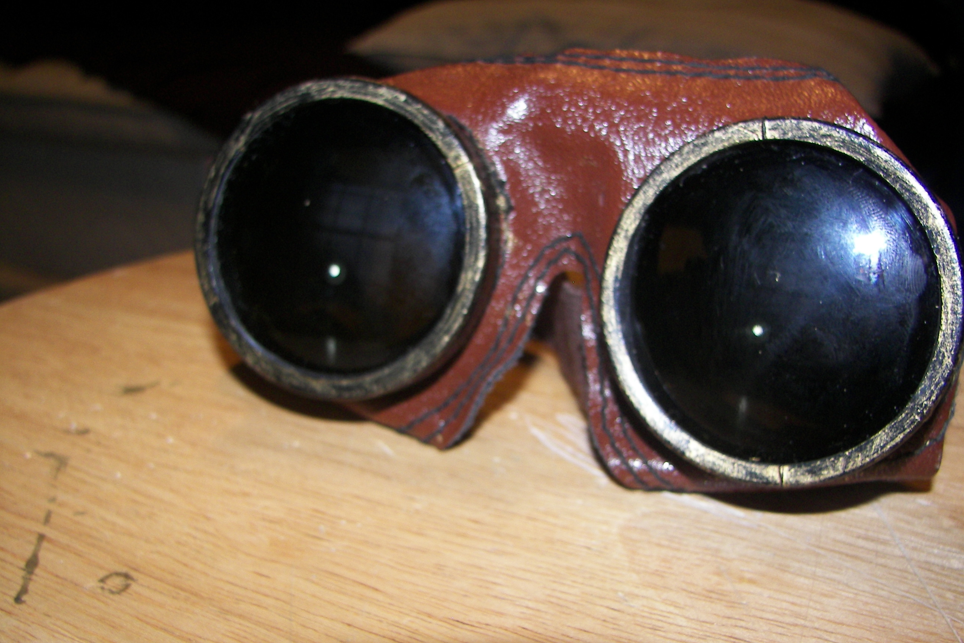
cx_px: 487
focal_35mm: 38
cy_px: 333
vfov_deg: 35.1
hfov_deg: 50.7
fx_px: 1018
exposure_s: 1/30
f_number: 2.8
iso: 100
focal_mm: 6
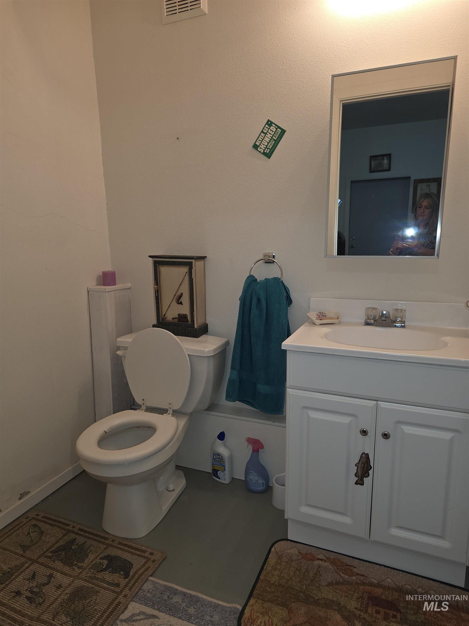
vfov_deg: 73.9
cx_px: 234
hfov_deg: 58.9
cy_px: 313
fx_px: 415
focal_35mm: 23
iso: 64
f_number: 1.7
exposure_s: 1/60
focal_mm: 6.3
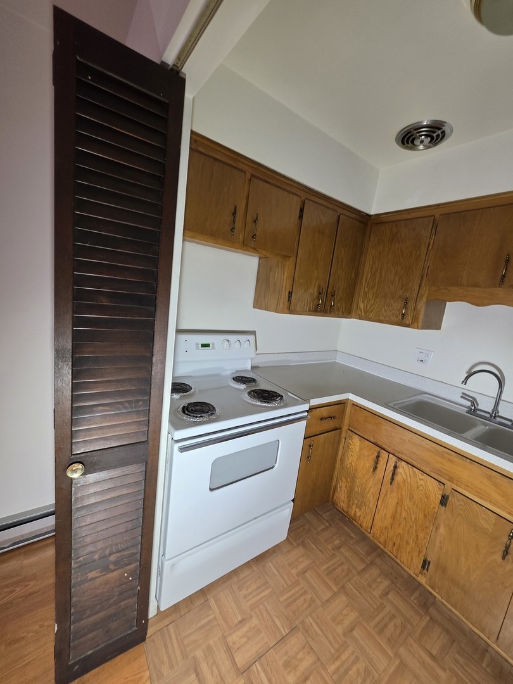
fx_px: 257
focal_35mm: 13
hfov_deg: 89.9
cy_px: 342
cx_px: 256
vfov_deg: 106.2
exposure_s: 1/30.9
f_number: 1.9
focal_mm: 2.2
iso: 80
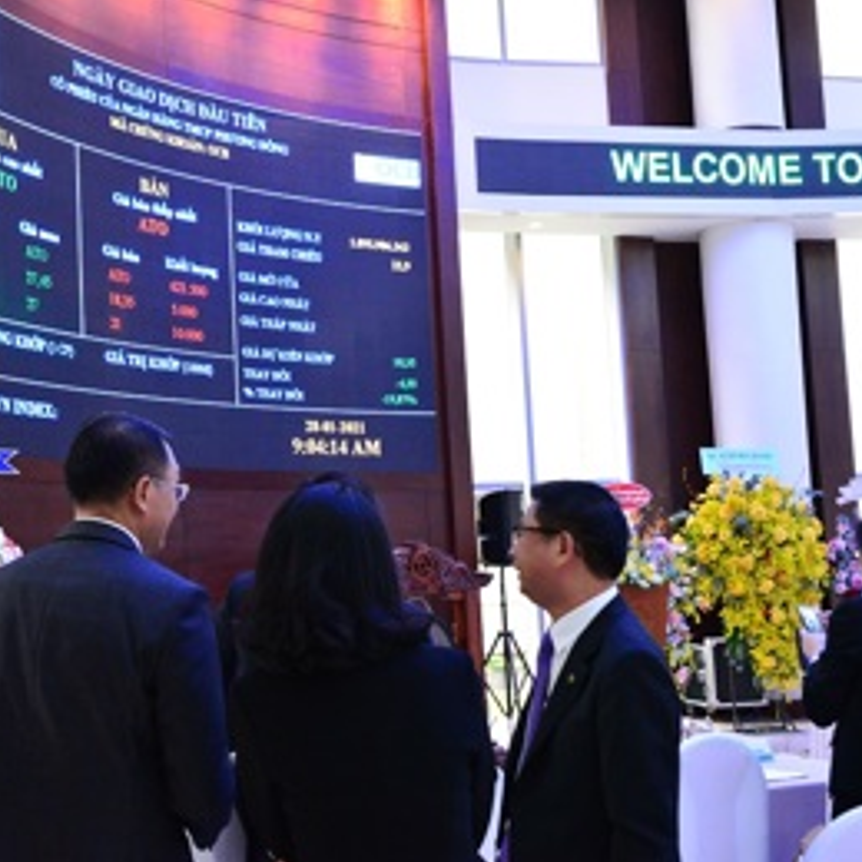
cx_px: 282
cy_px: 429
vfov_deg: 36.1
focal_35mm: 47
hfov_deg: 35.7
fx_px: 1324
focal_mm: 36
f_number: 7.1
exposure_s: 1/80
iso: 5000
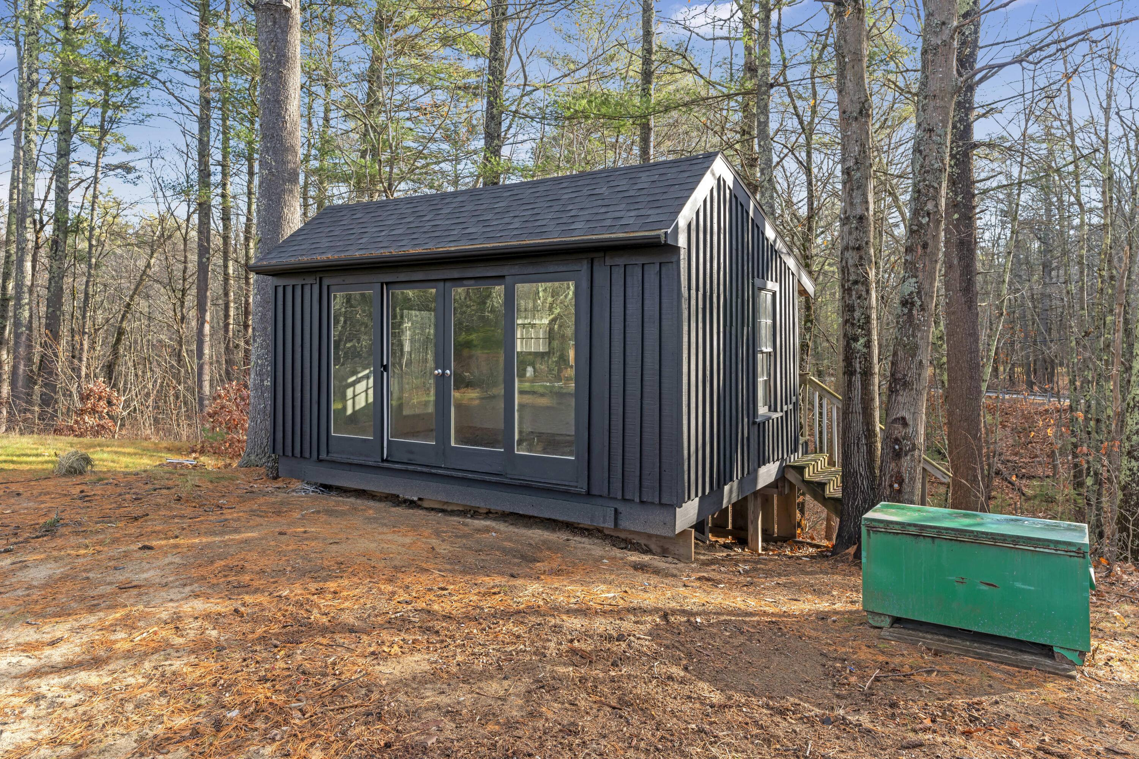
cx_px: 570
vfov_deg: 57.2
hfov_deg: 78.6
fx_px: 696
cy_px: 380
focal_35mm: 22
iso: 800
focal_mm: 22
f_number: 8
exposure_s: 1/90
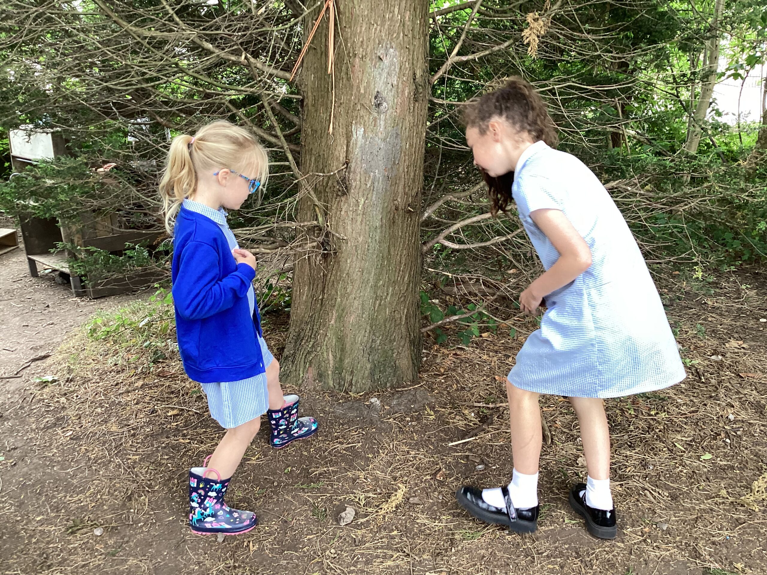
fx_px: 687
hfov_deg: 58.4
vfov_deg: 45.4
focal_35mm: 31
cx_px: 384
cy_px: 288
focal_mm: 3.3
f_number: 2.4
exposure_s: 1/50
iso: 80
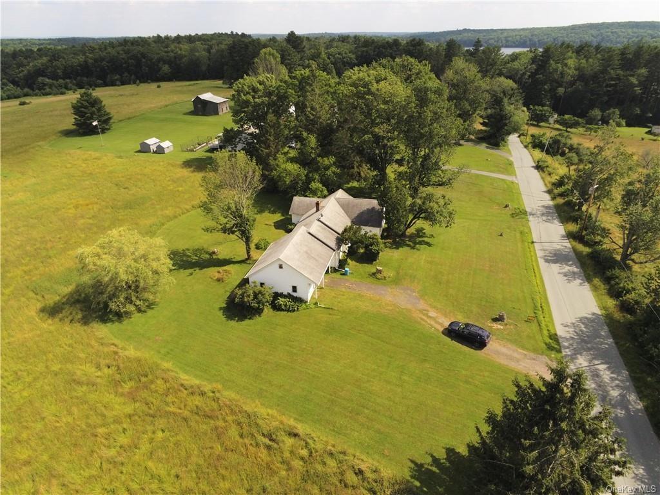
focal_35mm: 23
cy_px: 248
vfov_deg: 58.9
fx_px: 439
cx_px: 330
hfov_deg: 73.9
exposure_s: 1/1923
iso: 185
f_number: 2.4
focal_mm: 4
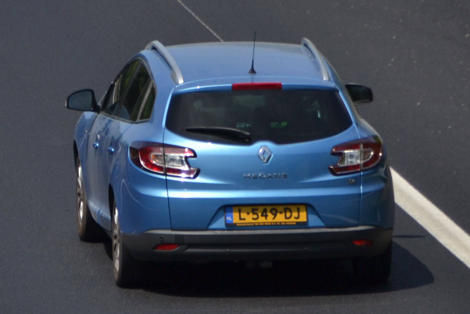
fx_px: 3916
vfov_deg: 4.6
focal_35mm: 300
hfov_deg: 6.9
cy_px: 157
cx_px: 235
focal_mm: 200
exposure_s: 1/800
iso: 100
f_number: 5.6
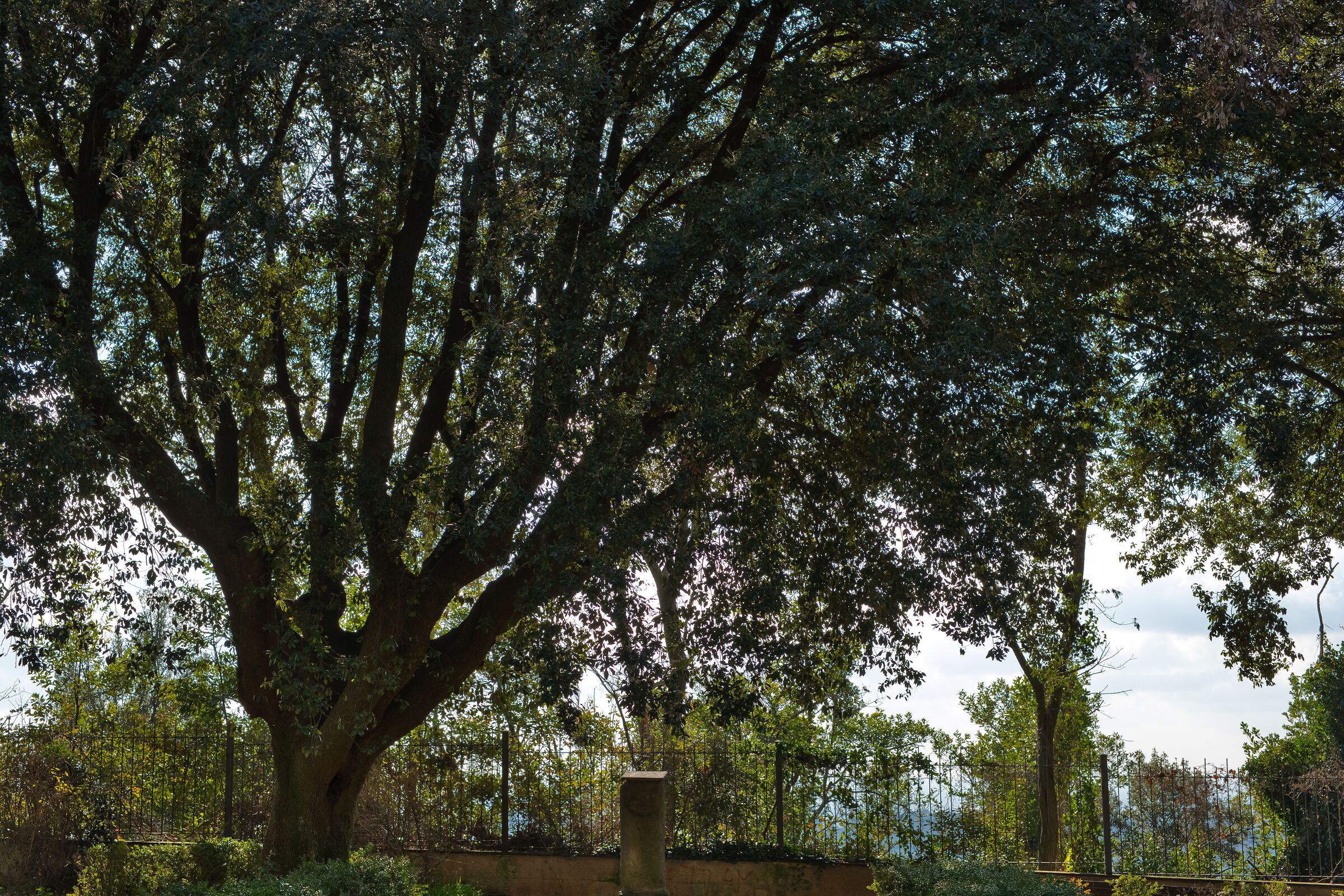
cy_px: 448
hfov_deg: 39.6
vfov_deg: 27.0
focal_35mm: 50
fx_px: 1867
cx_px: 672
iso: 50
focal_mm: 50
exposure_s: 1/160
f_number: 8
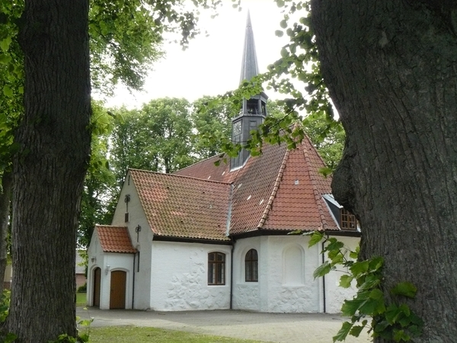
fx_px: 475
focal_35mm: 36
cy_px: 172
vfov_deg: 39.7
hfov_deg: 51.4
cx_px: 228
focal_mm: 6
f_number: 5.6
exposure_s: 1/200
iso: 400
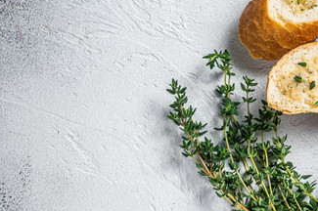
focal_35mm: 100
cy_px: 63
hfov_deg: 20.1
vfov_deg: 13.6
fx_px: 882
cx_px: 278
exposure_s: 1/125
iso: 200
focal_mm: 50
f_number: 10
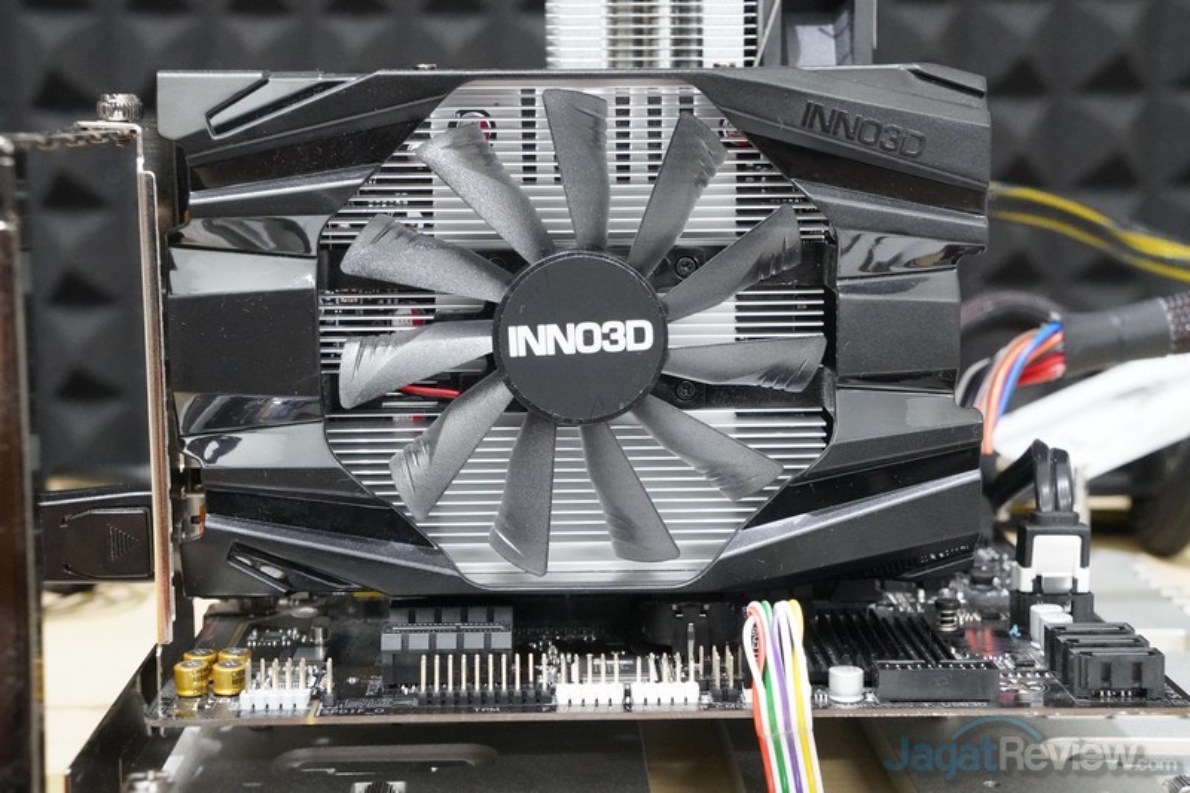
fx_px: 1933
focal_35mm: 58
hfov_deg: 34.2
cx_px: 595
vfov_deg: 23.2
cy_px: 396
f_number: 8
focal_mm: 39
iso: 6400
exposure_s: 1/20
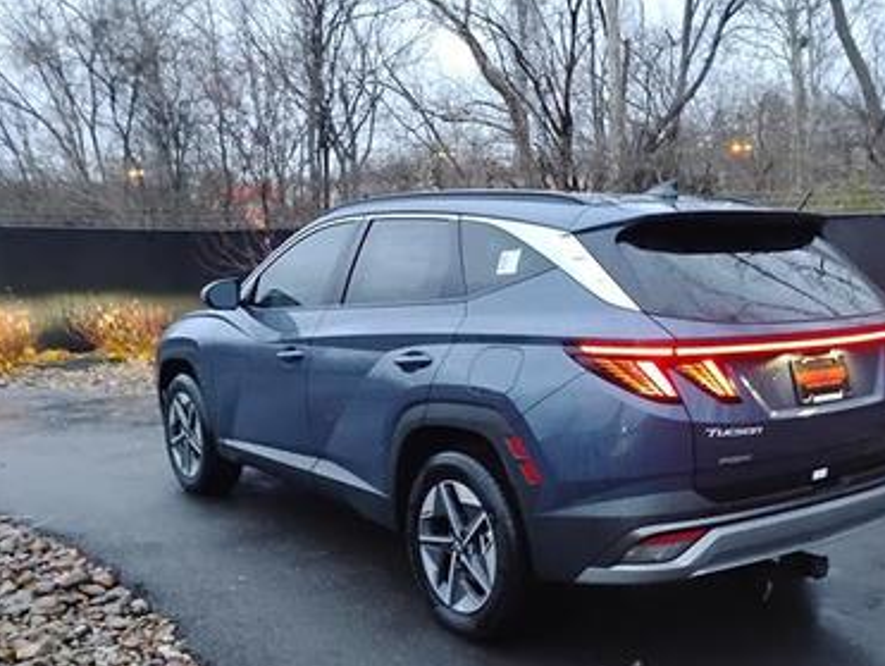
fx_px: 972
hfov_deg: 48.7
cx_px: 515
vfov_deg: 37.5
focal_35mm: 38
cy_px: 430
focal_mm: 4.26
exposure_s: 1/20
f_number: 1.8
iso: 1966
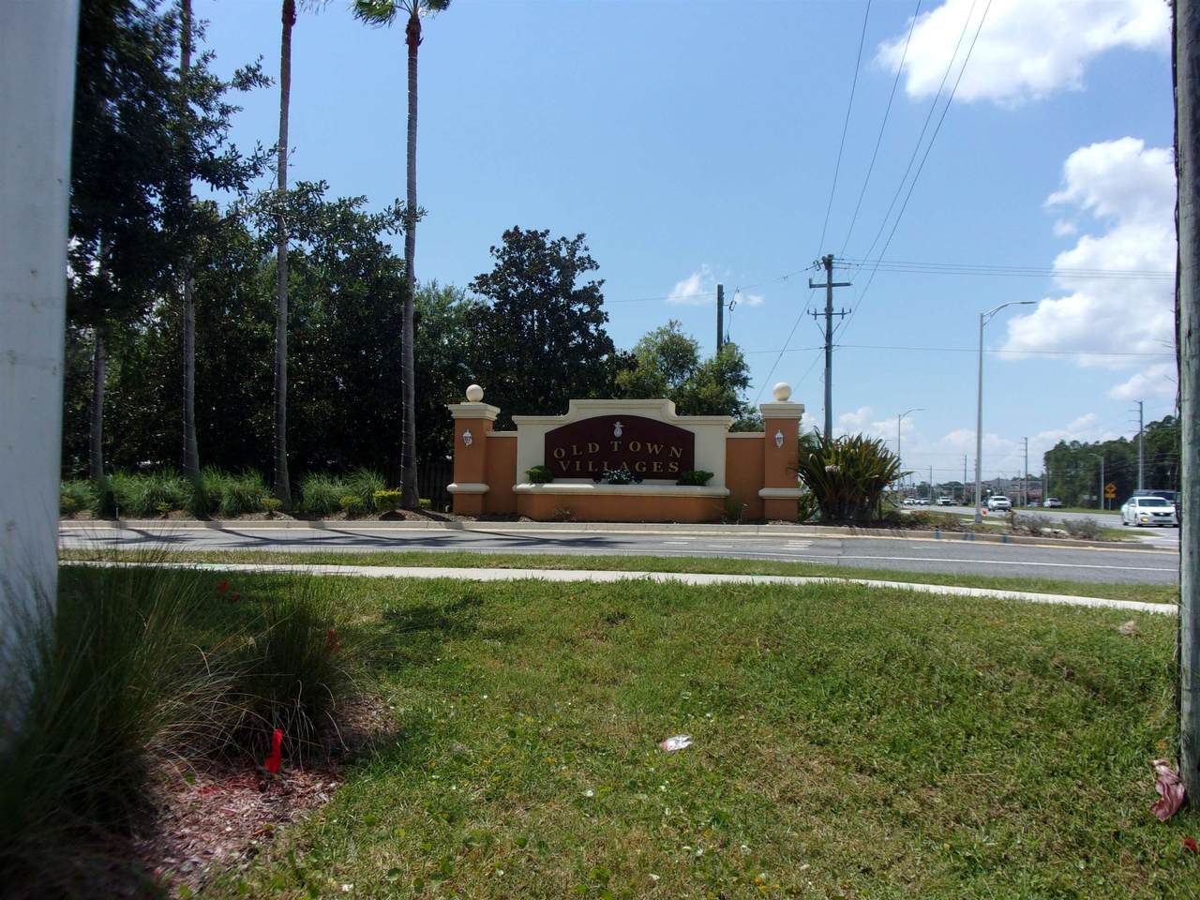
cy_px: 450
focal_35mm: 28
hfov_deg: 63.4
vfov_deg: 49.7
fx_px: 971
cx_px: 600
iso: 80
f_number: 10.8
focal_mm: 5.1
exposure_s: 1/100
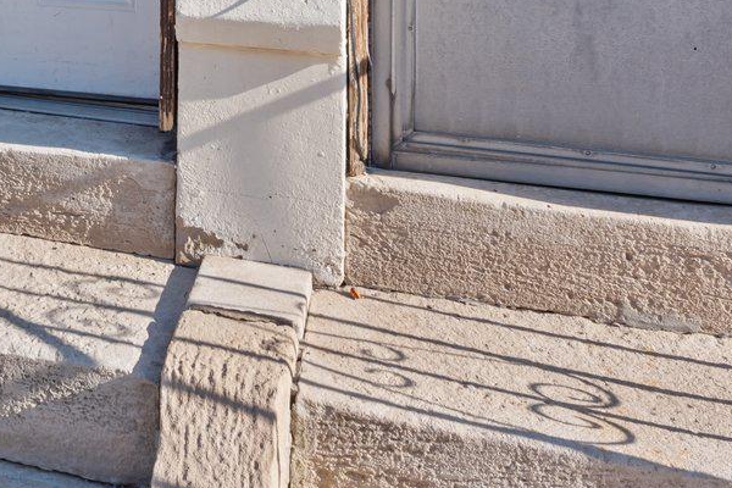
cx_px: -12
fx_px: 1179
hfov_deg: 31.7
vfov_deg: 19.4
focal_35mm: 58
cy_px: -306
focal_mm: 17
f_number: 10
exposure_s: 1/160
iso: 500
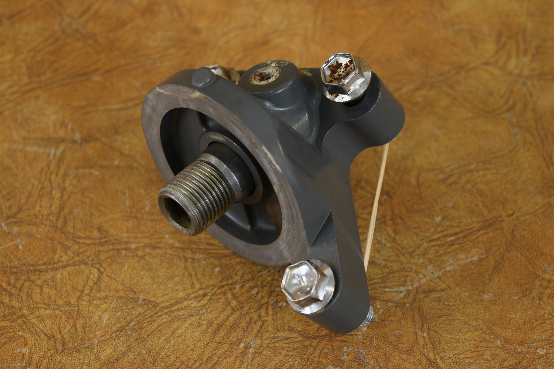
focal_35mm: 82
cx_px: 277
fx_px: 1269
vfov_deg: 16.5
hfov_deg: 24.6
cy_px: 184
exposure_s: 1/125
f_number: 7.1
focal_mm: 55
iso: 400
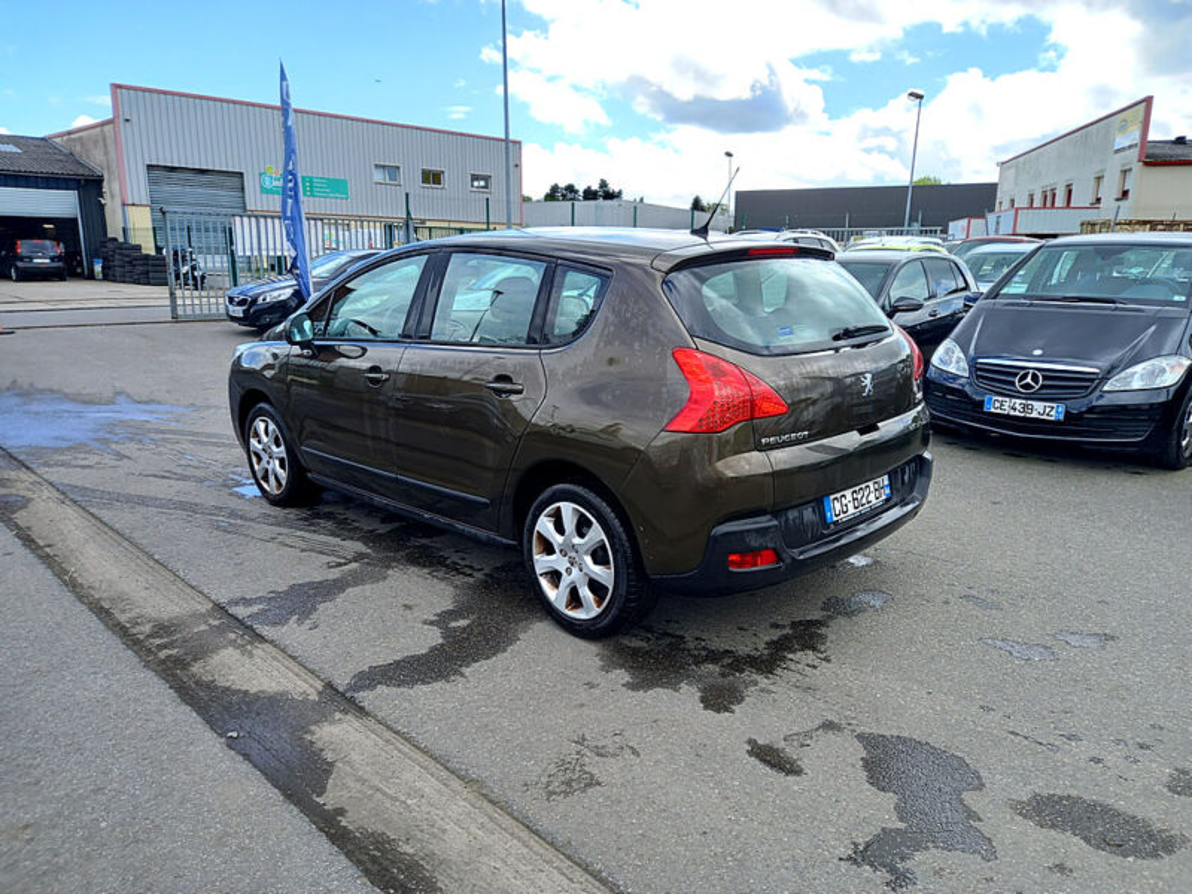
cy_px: 447
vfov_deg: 54.9
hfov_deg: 69.4
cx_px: 596
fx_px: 861
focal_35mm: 25
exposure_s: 1/186
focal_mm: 4.6
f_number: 2
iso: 25
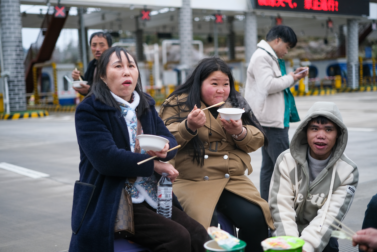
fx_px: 524
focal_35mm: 50
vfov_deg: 27.0
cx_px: 188
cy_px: 126
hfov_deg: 39.6
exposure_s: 1/3000
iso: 320
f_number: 1.4
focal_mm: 33
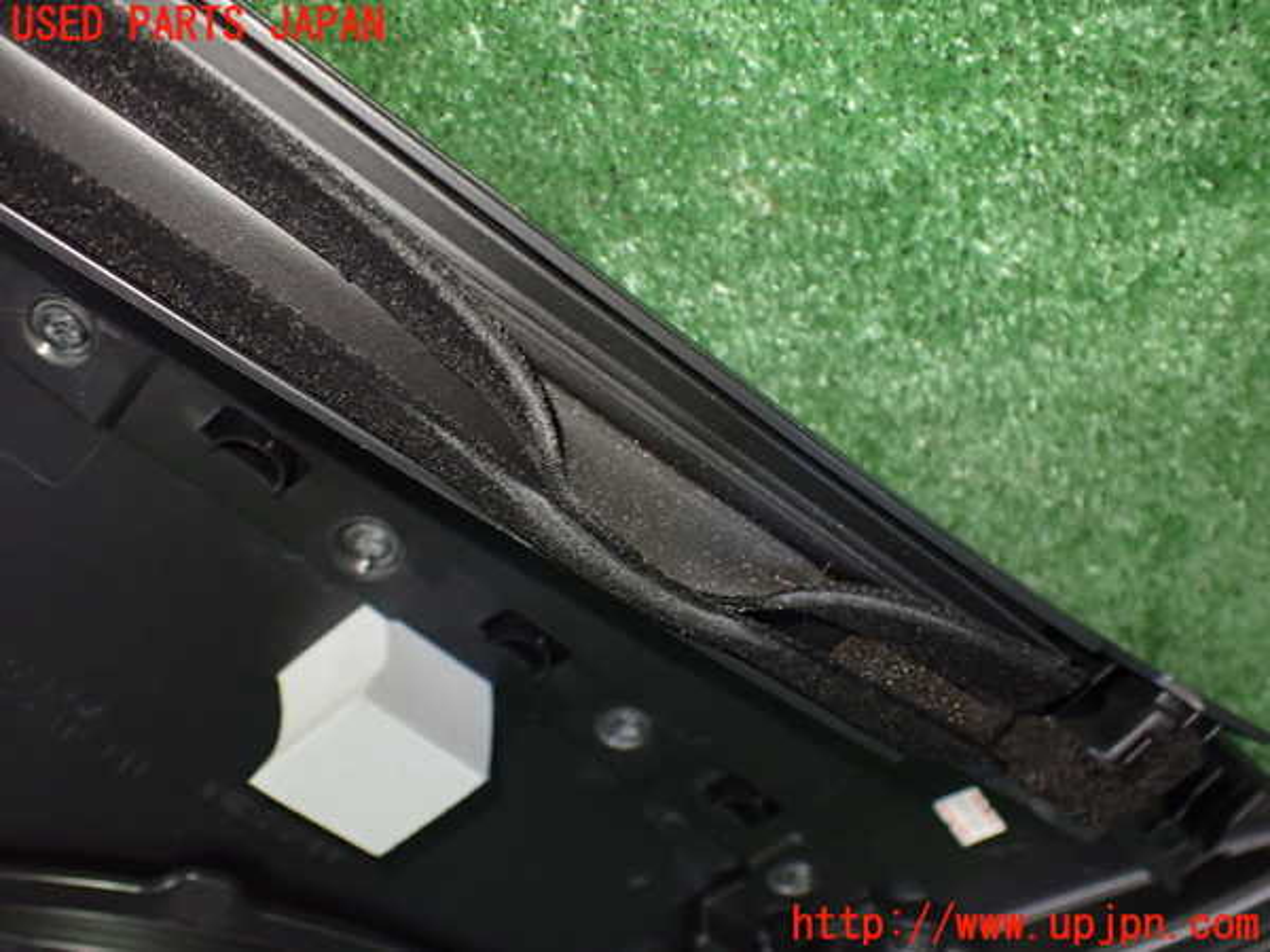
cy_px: 476
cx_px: 635
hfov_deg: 60.0
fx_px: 1101
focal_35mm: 30
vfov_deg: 46.8
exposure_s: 1/50
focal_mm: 5.4
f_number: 2.3
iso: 800
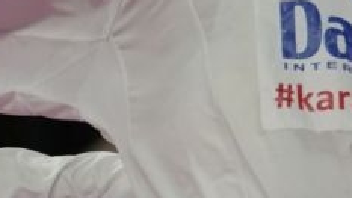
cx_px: 109
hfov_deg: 1.3
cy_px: 212
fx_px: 15109
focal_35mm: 1619
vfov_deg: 0.8
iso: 1250
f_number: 2.8
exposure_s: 1/1000
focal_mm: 200
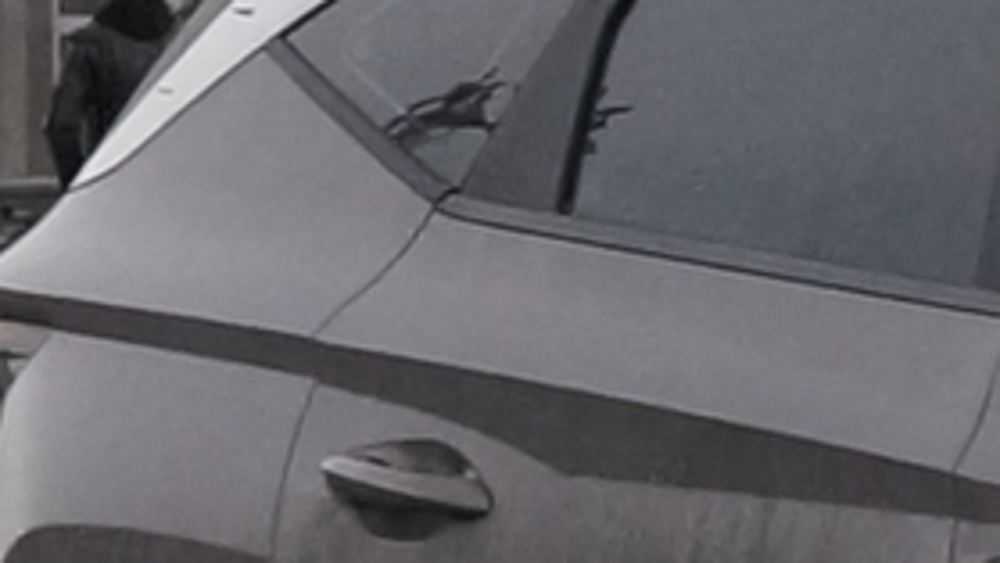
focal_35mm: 301
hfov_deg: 6.9
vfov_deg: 4.0
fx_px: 7982
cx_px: 2108
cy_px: 671
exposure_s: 1/1000
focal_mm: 50
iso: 1250
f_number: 7.1
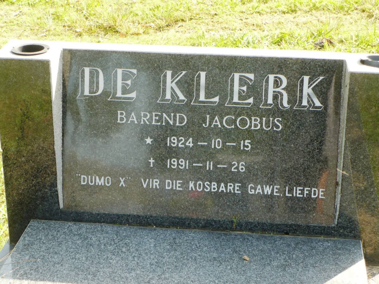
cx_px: 190
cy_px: 142
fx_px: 854
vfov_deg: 18.9
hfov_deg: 25.0
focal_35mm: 78
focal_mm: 12.9
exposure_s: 1/160
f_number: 3.3
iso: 100
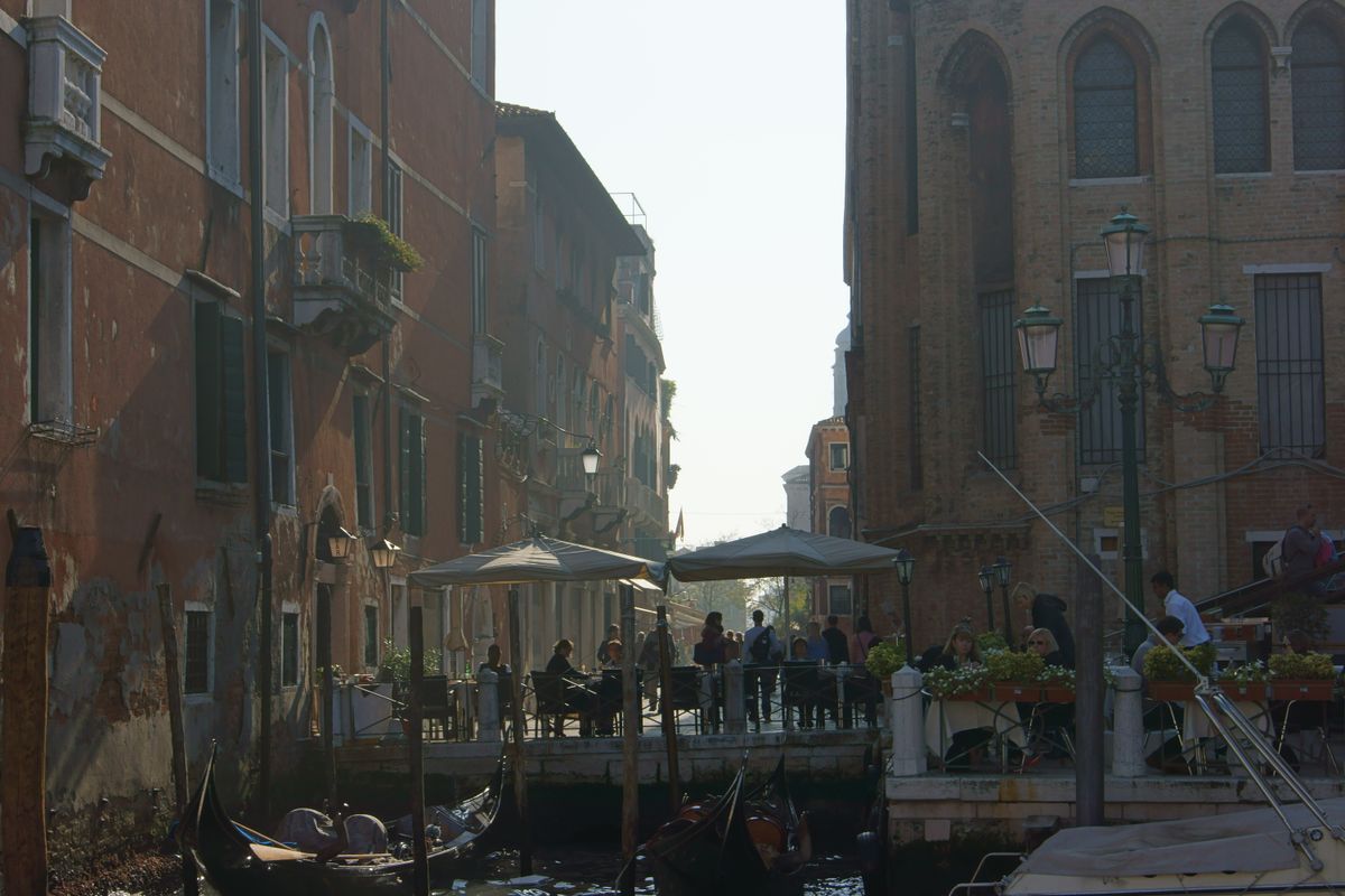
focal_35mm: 60
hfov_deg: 33.4
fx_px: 2241
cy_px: 448
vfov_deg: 22.6
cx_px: 672
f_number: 9
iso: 100
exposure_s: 1/500
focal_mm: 40
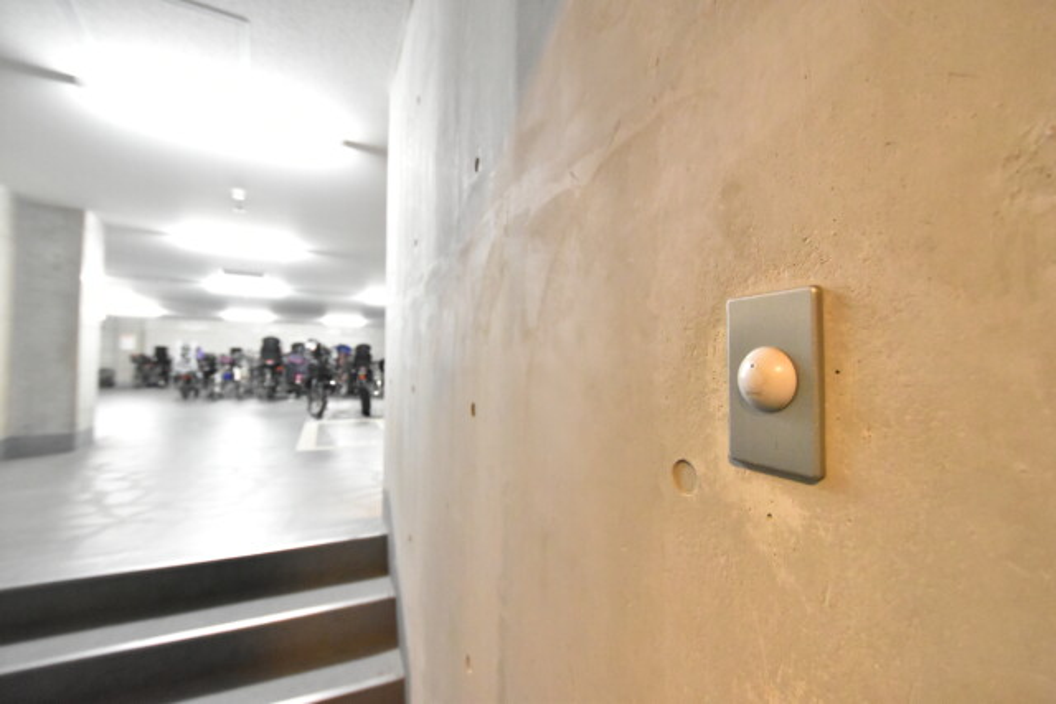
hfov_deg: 100.4
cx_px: 528
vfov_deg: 77.4
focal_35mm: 15
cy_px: 352
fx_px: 440
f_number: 4.5
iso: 6400
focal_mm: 10
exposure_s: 1/80
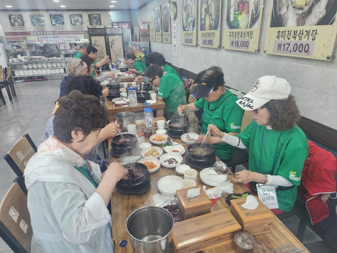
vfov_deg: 58.9
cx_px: 168
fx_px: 224
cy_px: 126
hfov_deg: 73.9
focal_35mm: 23
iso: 200
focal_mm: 5.4
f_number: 1.8
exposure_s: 1/120
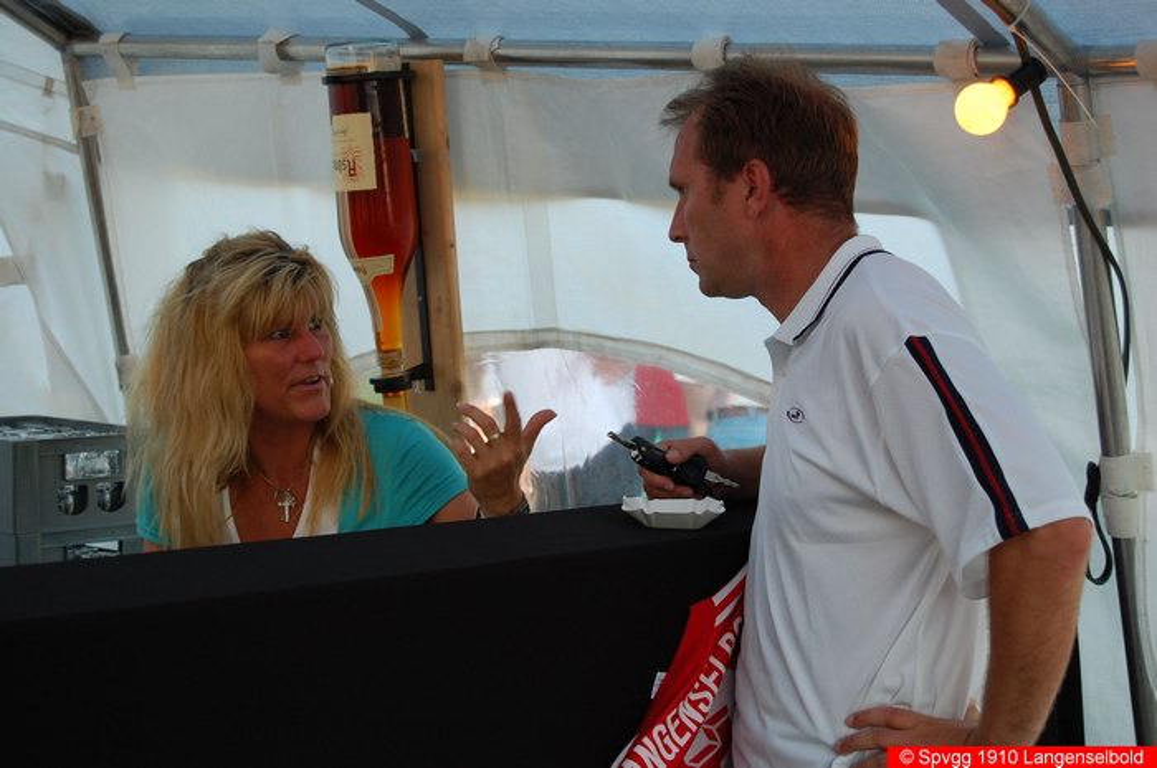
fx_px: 2648
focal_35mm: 82
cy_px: 384
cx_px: 578
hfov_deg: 24.6
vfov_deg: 16.5
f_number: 5.6
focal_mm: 55
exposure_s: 1/80
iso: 400
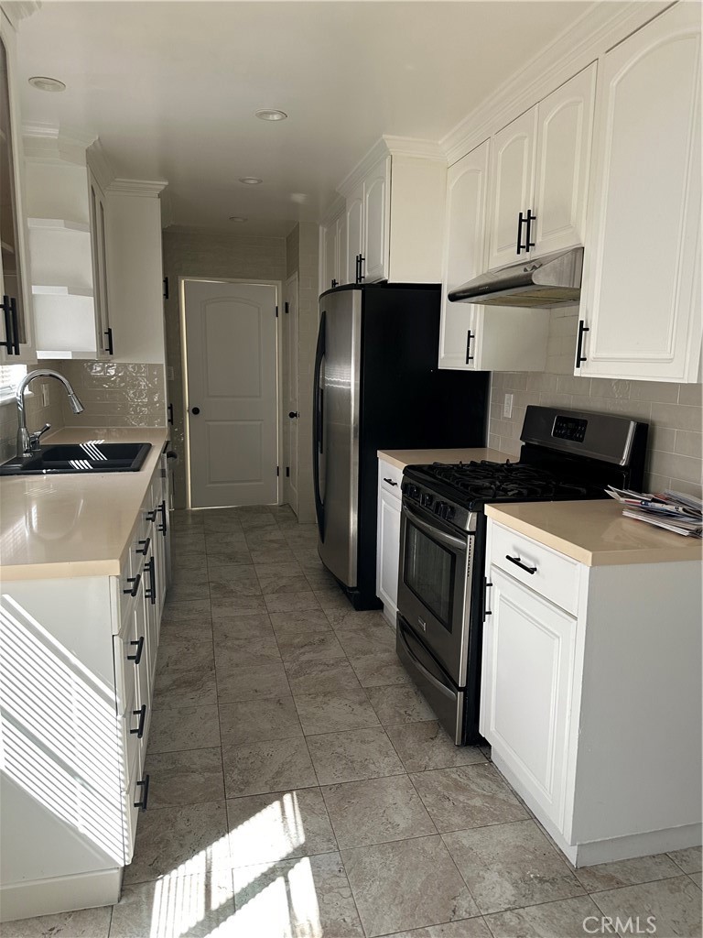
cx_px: 352
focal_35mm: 24
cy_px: 469
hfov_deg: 56.8
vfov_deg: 71.6
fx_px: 650
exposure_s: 1/121
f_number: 1.78
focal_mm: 6.86
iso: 125
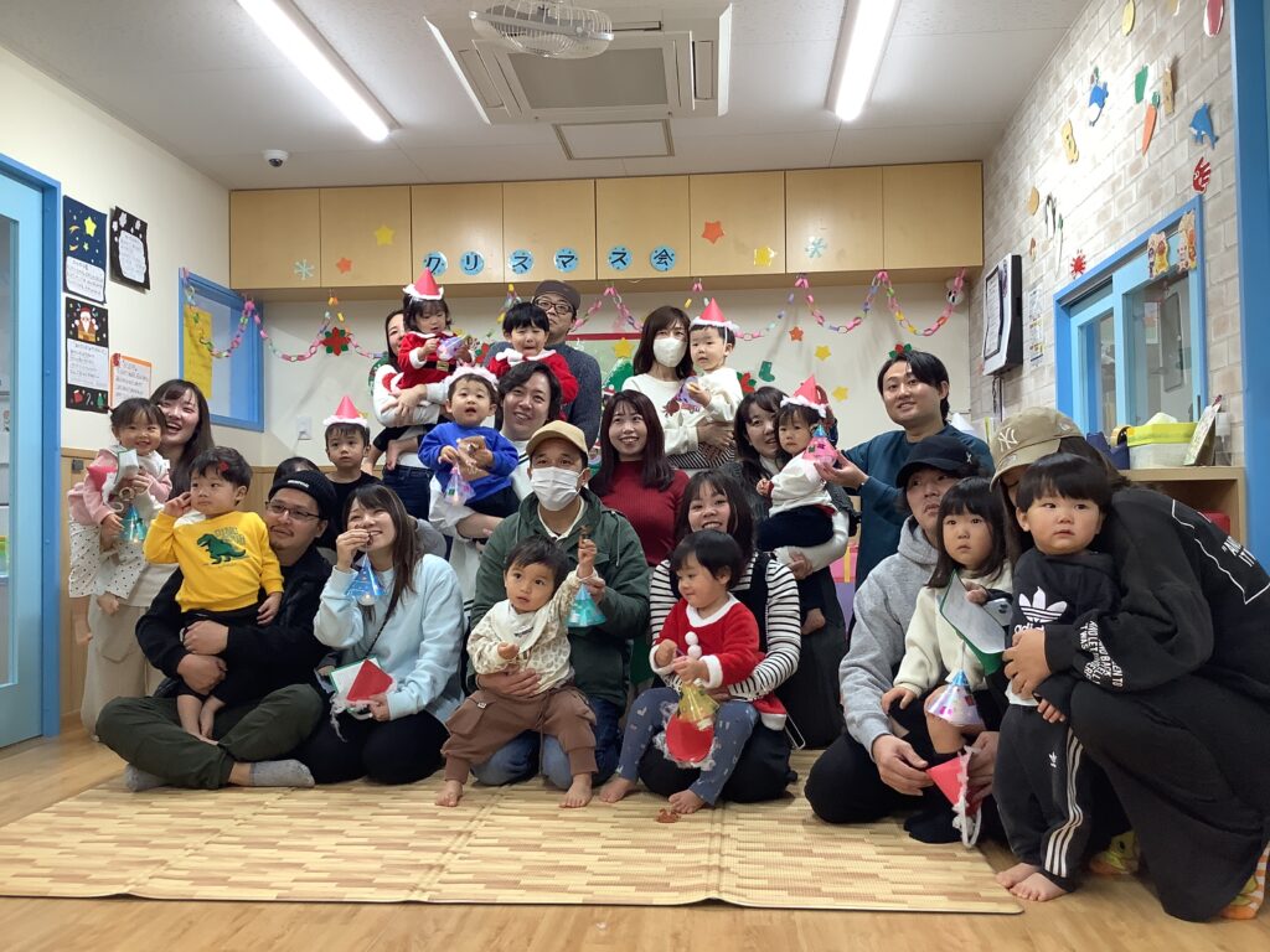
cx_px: 635
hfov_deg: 58.4
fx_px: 1137
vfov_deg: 45.4
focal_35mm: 31
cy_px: 476
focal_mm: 3.3
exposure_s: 1/50
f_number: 2.4
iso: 100
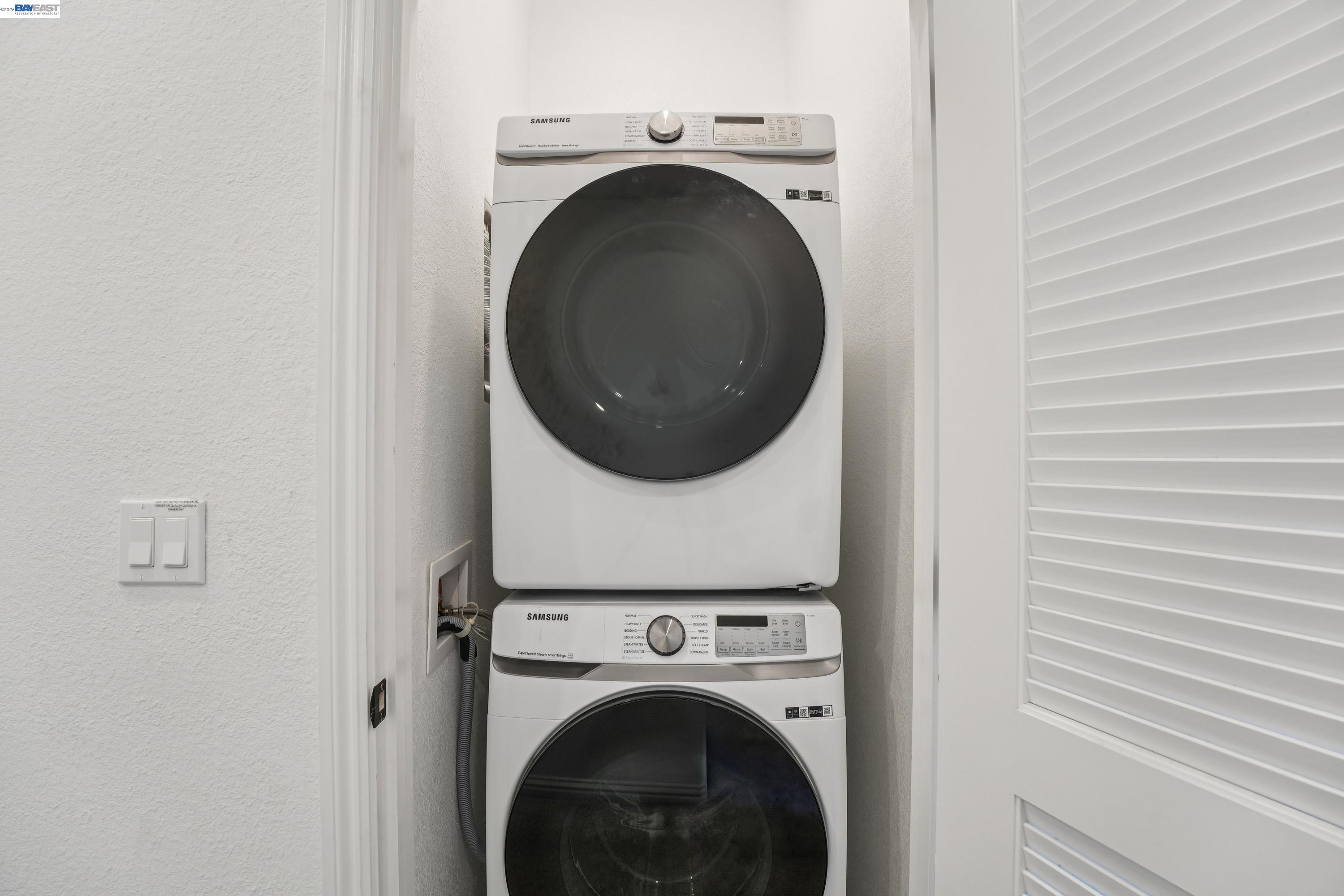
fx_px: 523
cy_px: 448
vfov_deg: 81.2
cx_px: 672
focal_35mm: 14
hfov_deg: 104.3
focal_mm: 14
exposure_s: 1/50
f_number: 8
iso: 640
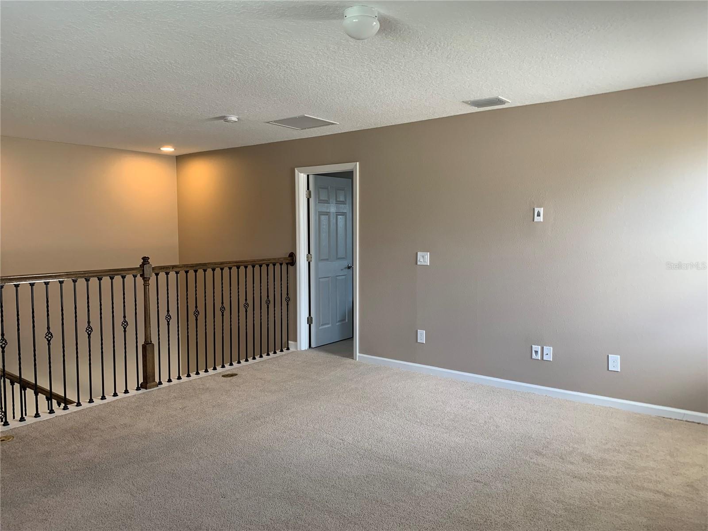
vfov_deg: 53.1
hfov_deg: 67.3
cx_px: 354
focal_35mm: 26
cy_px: 266
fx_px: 532
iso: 100
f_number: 1.8
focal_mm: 4.25
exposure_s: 1/62
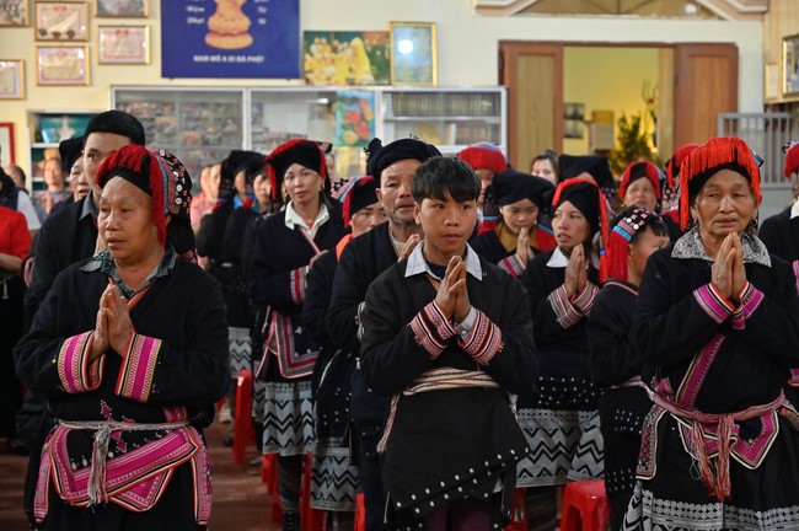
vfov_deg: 19.4
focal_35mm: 70
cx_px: 400
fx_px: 1552
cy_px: 266
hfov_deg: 28.9
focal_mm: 70
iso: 3200
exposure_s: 1/125
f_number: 5
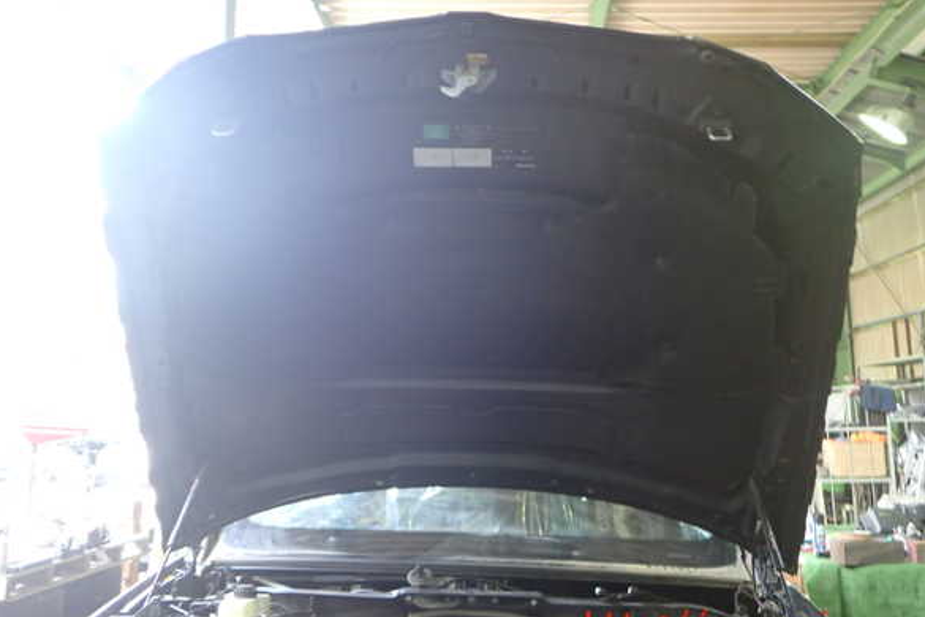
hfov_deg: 58.7
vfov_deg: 41.1
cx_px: 468
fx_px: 822
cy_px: 291
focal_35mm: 32
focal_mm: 5.4
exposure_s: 1/30
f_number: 2.3
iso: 640
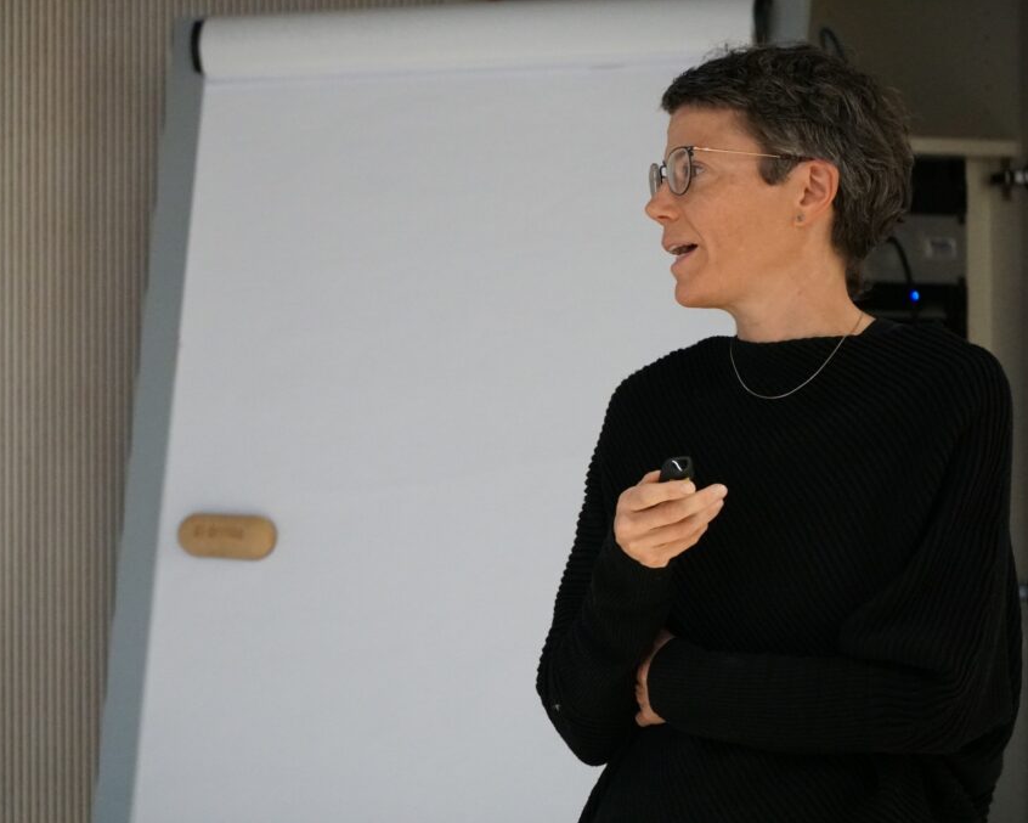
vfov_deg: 7.1
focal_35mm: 218
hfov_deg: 8.9
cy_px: 412
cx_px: 436
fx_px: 6633
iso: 6400
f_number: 5.6
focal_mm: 128
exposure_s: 1/125
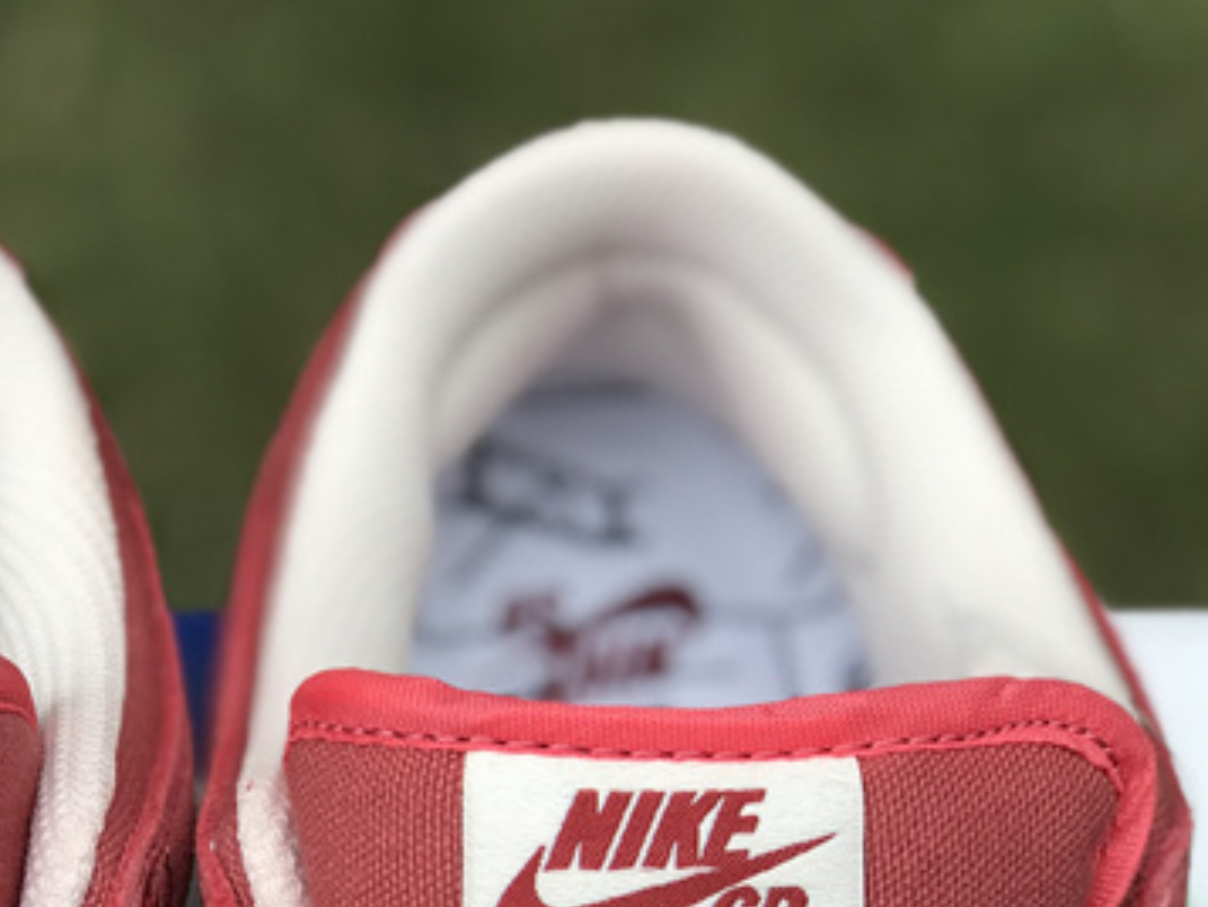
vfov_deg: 12.4
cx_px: 237
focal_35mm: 118
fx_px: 4119
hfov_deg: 16.6
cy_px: 909
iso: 20
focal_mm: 6.6
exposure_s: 1/50
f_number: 2.8
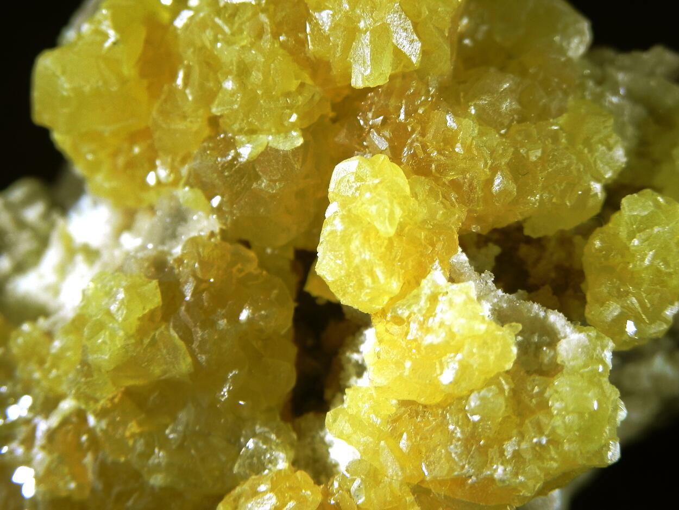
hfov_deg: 18.7
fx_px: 2060
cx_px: 340
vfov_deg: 14.1
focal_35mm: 105
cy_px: 255
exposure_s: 1/85.6
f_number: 4
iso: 160
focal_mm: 18.8
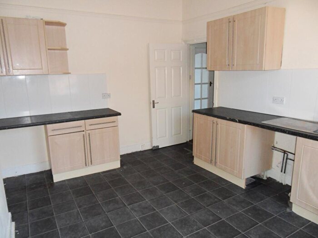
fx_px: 220
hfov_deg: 71.6
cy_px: 119
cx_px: 159
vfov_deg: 56.8
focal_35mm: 24
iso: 200
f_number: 3.3
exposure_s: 1/30
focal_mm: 4.2
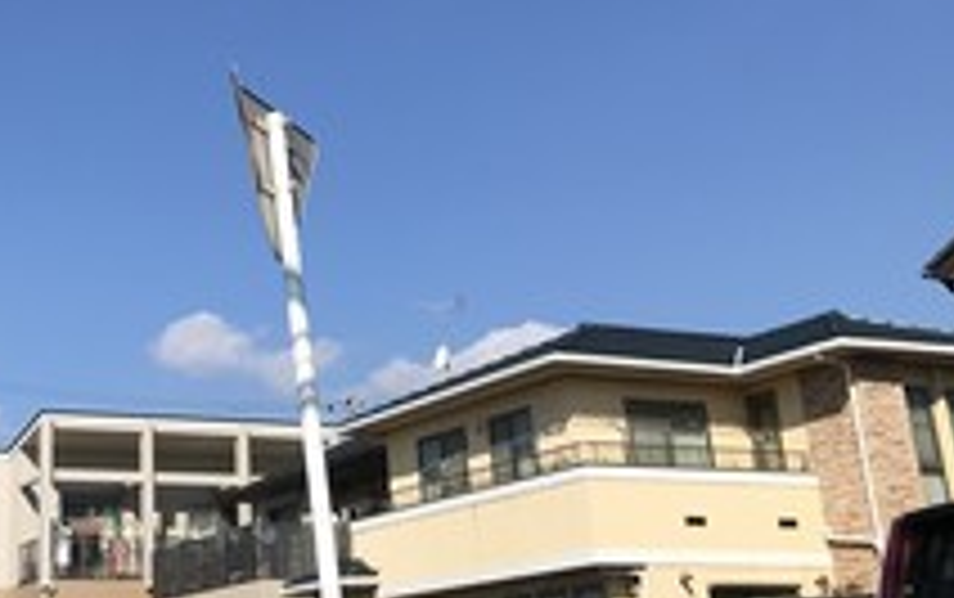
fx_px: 1640
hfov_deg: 31.7
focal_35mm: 63
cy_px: 40
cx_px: 207
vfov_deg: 20.2
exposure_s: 1/3425
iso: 20
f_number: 1.8
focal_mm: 3.99
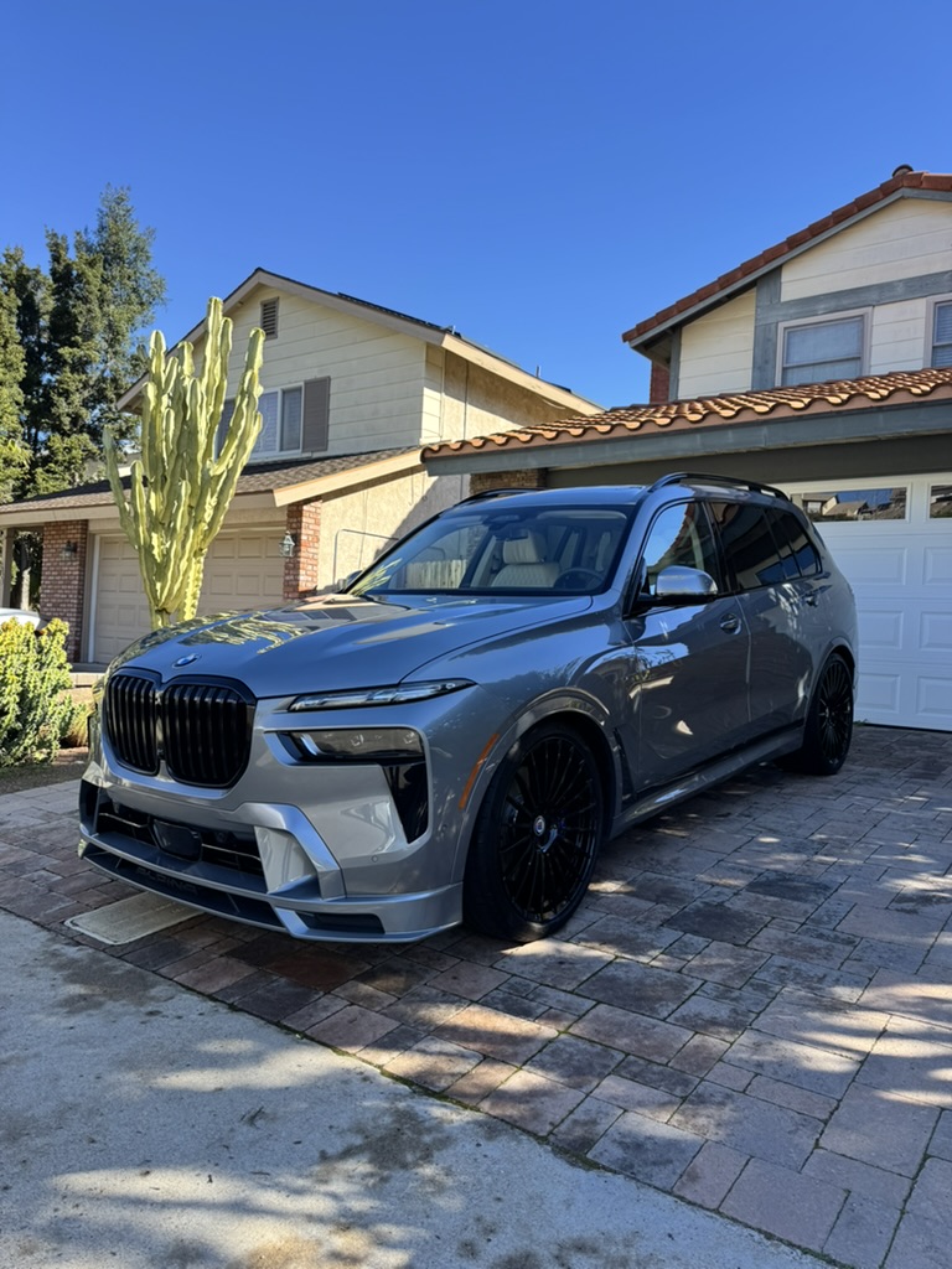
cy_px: 634
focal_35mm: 24
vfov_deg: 71.6
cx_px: 476
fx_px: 880
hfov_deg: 56.8
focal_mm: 6.76
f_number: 1.78
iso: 80
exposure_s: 1/1425
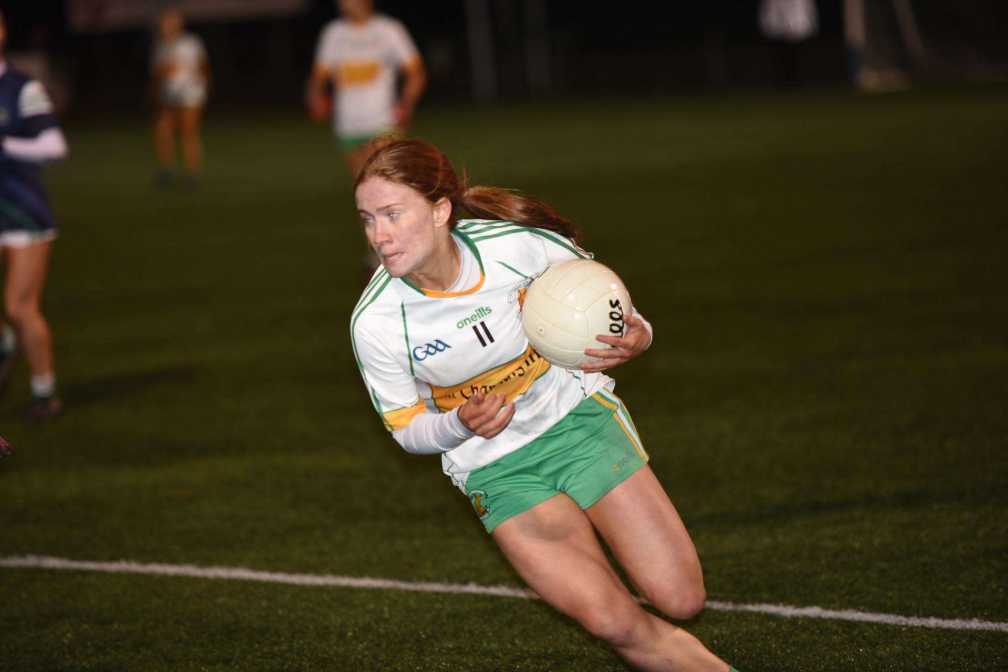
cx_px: 504
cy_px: 336
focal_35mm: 170
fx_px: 4760
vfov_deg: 8.1
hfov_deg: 12.1
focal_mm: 170
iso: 800
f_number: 2.8
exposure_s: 1/250
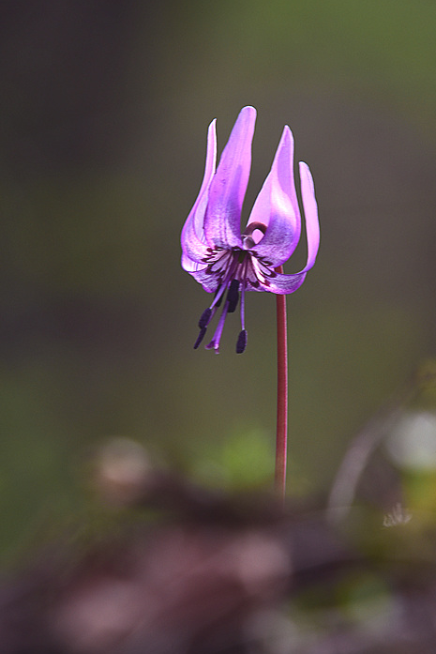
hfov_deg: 1.8
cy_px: 288
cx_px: 283
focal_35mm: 753
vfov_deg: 2.7
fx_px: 13672
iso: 200
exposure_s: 1/200
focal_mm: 500
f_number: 8
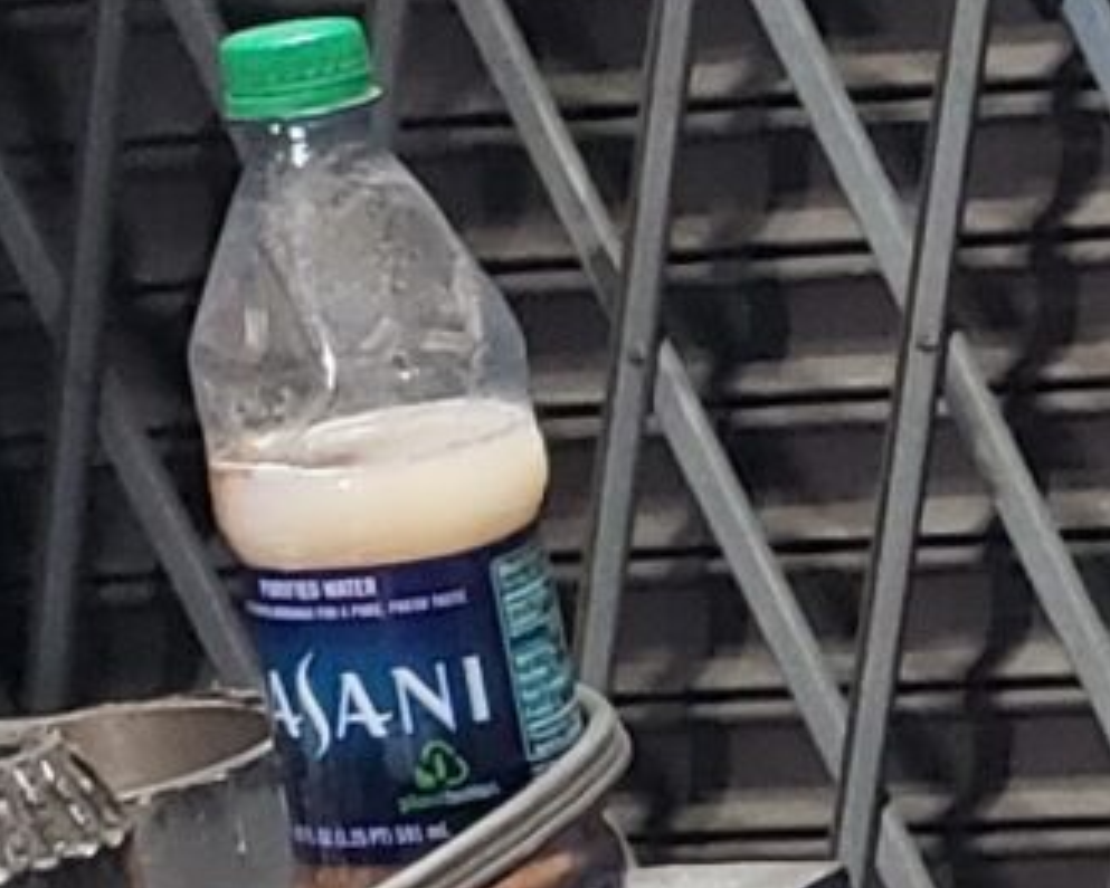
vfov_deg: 7.9
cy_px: 653
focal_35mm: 196
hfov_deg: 8.8
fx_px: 6441
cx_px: 2780
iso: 250
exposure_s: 1/17
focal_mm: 4.3
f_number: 1.5
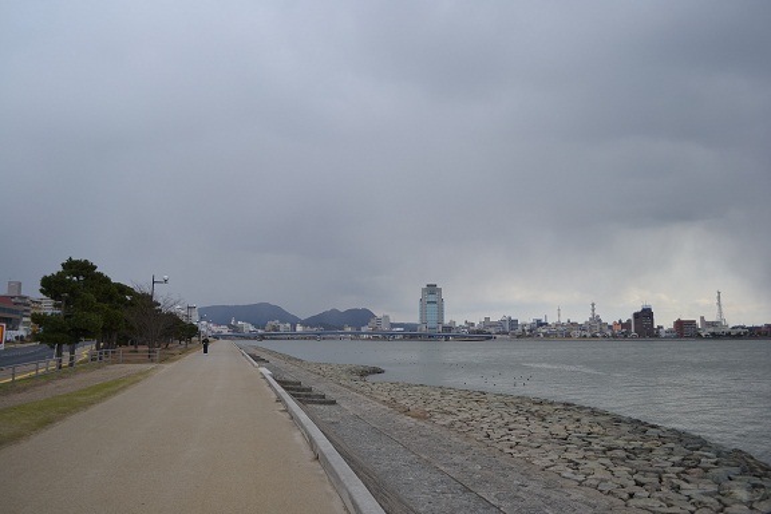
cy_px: 257
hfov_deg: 67.4
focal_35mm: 27
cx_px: 386
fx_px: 578
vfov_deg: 47.9
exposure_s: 1/640
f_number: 3.5
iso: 100
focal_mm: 18
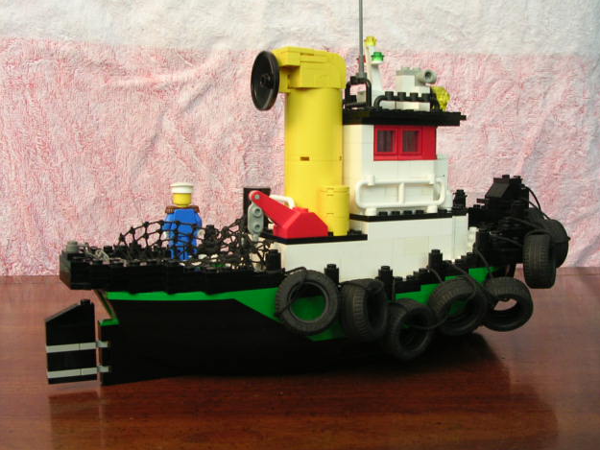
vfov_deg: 32.9
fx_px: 763
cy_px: 221
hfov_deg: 42.9
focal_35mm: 44
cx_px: 306
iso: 163
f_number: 3
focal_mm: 6.6
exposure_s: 1/3.6
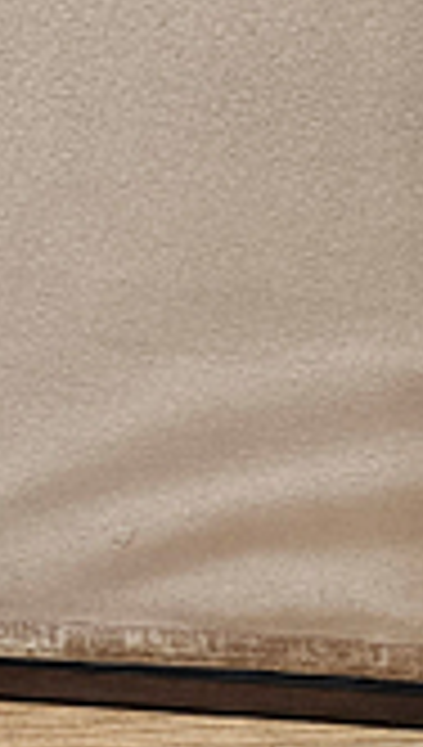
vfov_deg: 16.2
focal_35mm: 113
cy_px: -554
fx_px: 2242
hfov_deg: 10.4
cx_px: -196
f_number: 1.8
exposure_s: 1/120
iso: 200
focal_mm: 5.4
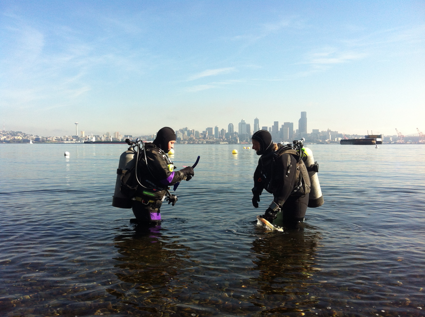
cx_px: 212
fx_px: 429
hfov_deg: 52.7
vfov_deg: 40.6
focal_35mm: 35
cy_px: 158
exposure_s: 1/1207
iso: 80
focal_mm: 3.85
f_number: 2.8
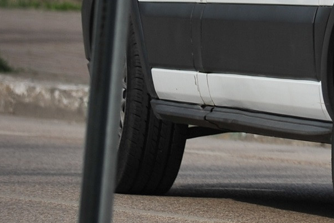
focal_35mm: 926
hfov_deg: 2.2
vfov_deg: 1.5
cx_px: 763
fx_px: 8588
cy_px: -162
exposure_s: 1/5000
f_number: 2.8
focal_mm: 185
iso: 200
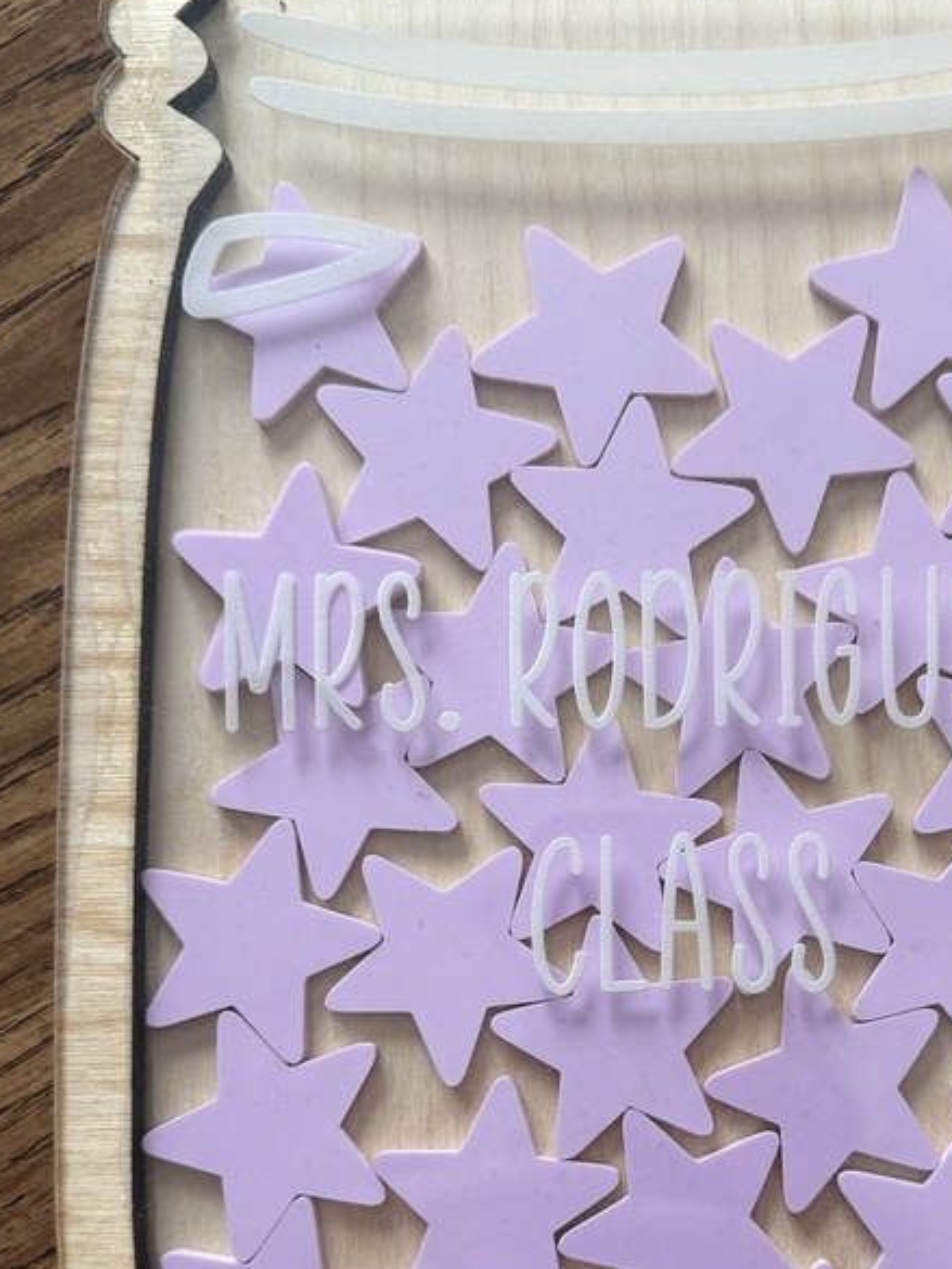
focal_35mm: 42
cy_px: 872
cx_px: 705
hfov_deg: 33.7
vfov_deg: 44.0
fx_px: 1540
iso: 200
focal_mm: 6.76
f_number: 1.78
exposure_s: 1/96
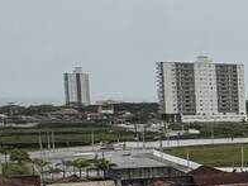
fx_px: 738
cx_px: 811
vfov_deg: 14.3
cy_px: 147
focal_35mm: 103
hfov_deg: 10.4
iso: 40
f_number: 2.2
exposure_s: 1/322
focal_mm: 2.22
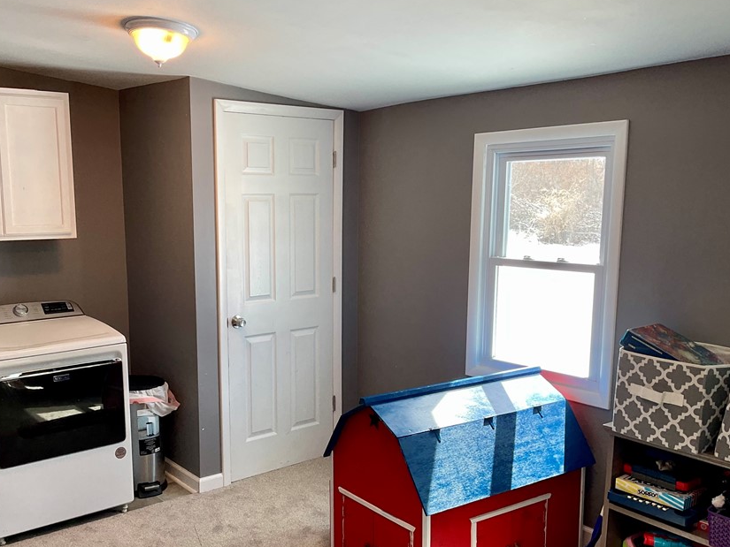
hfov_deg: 50.9
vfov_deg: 39.6
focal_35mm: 36
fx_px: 759
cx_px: 285
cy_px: 312
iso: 25
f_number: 1.8
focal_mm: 3
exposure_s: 1/120
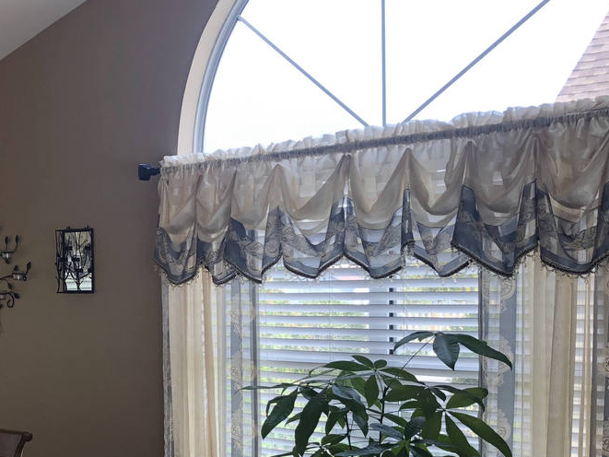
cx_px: 46
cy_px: 349
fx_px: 1073
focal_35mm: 61
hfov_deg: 30.1
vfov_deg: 23.8
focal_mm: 4
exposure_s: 1/120
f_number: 1.8
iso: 32
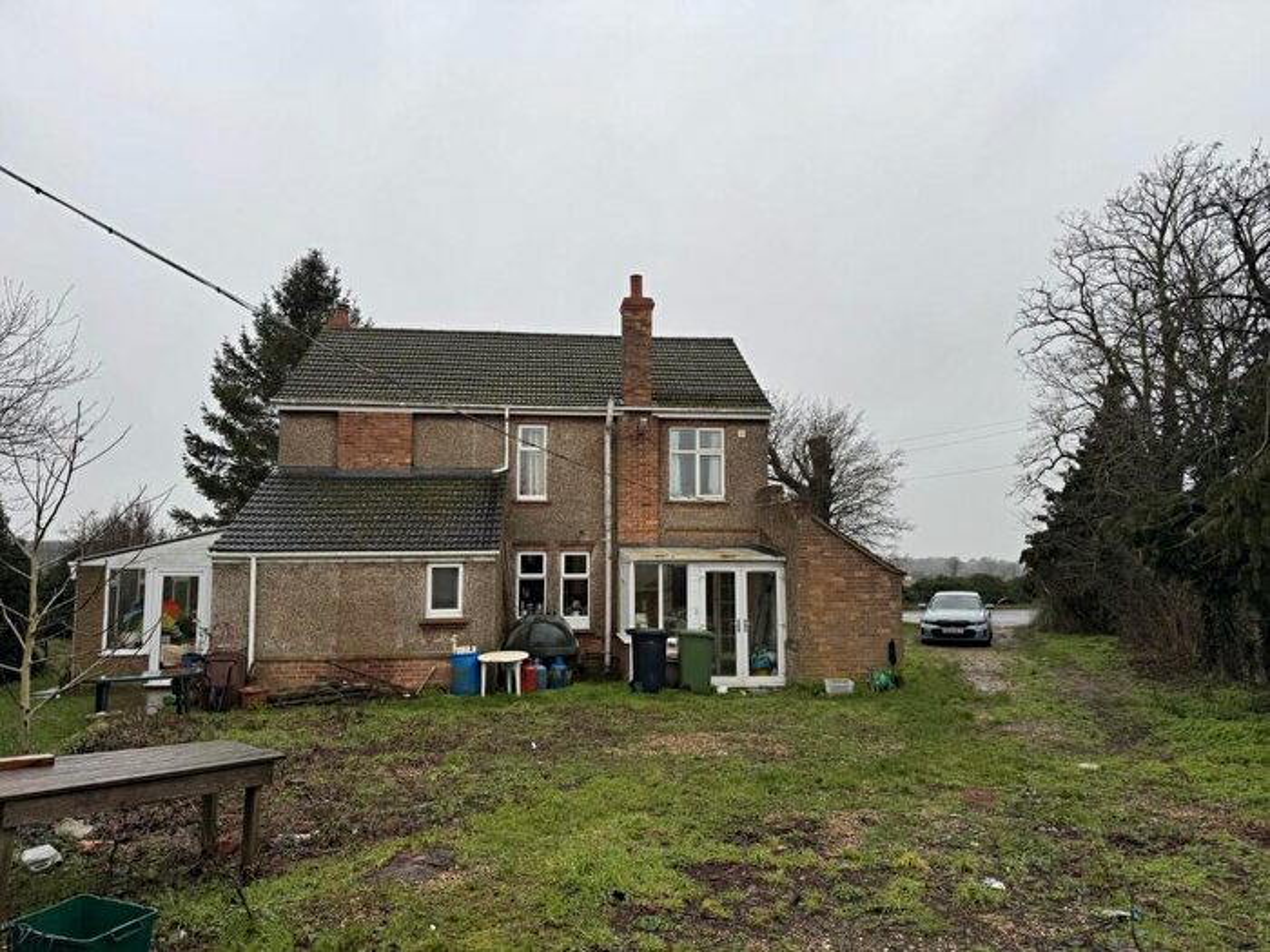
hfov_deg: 71.6
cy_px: 476
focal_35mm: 24
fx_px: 881
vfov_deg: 56.8
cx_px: 635
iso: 80
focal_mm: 6.76
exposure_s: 1/582
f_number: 1.78
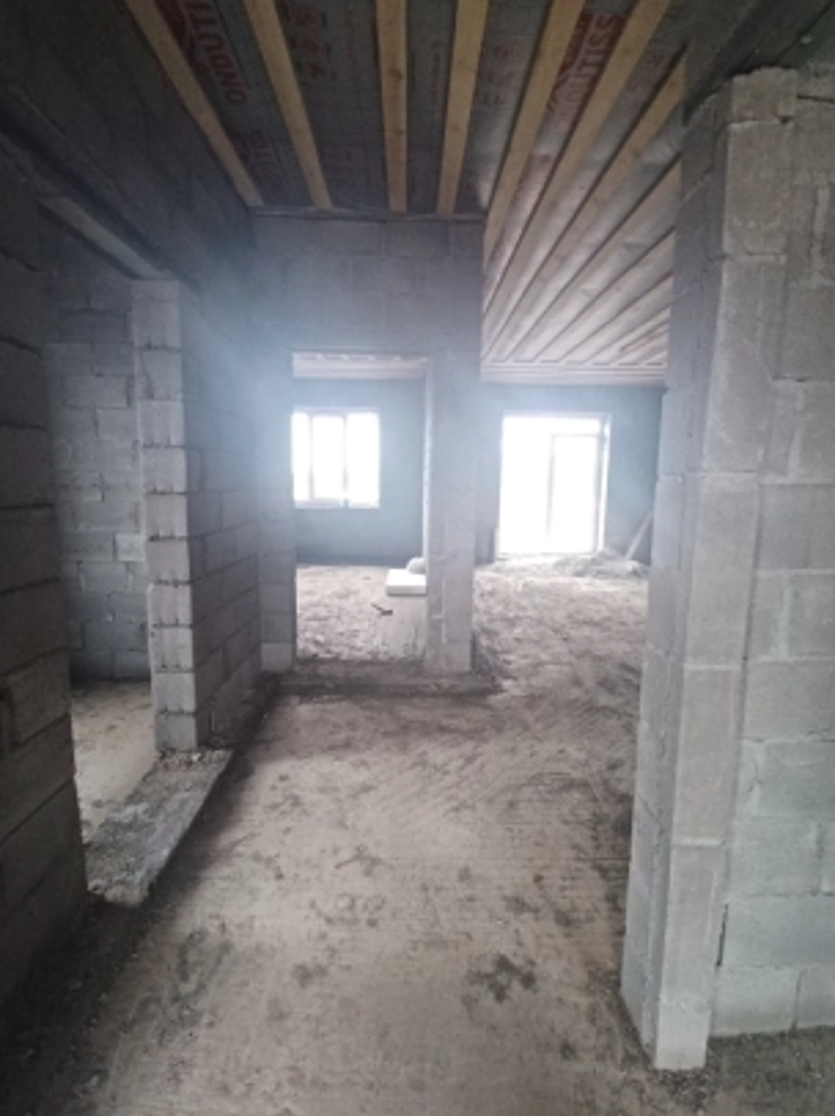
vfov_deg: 98.2
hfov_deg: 81.6
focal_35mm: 15
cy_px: 547
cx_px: 435
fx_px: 483
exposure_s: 1/25
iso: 200
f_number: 2.2
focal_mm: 1.42
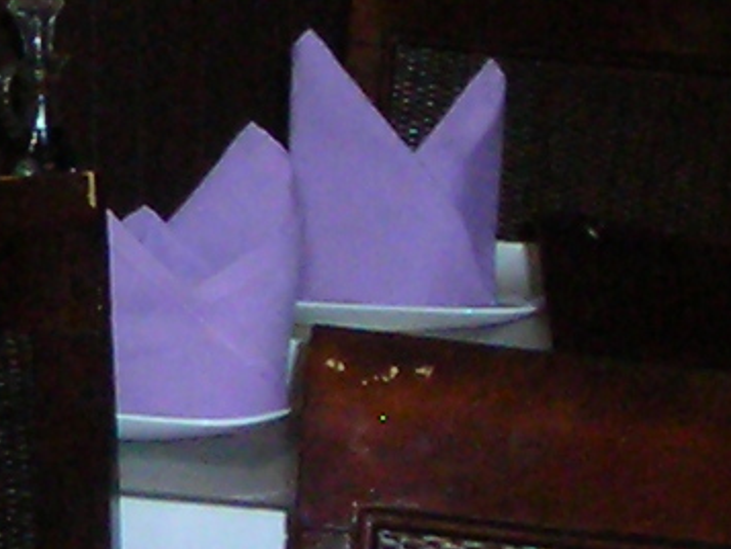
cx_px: -129
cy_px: -115
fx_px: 5830
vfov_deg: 5.4
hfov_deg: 7.1
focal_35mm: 276
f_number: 3.2
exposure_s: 1/60.1
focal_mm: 6.3
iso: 200
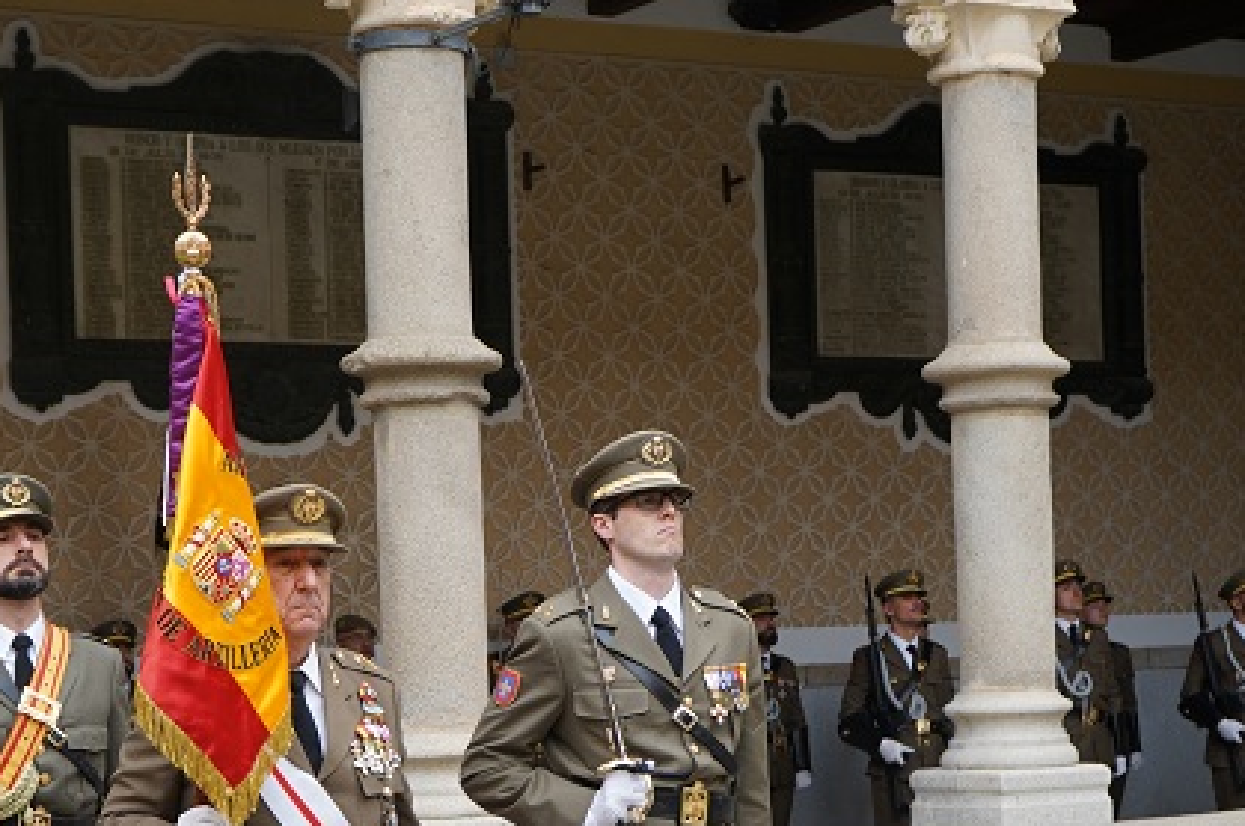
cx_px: 490
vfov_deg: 17.2
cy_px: 706
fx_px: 2693
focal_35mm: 78
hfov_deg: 26.0
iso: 100
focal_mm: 38
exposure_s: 1/160
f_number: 4
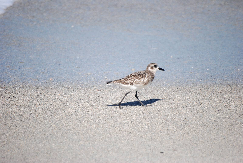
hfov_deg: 4.6
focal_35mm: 450
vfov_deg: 3.1
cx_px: 122
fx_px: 3041
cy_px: 82
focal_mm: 300
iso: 400
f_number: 5.6
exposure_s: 1/2000
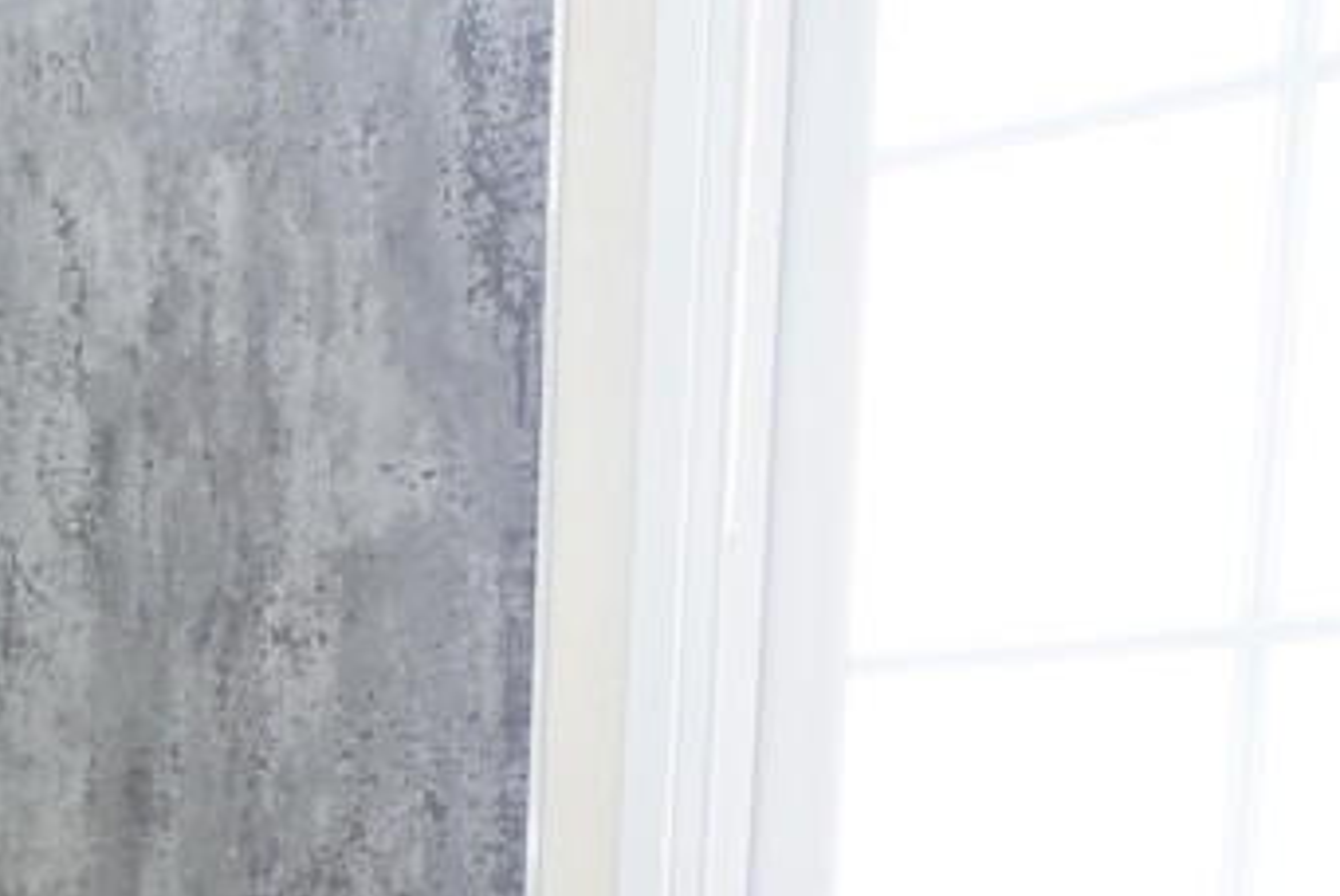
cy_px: 1173
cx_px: -413
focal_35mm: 48
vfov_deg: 24.5
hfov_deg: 31.4
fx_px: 1788
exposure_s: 1/60
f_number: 5.6
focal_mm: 16
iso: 1250
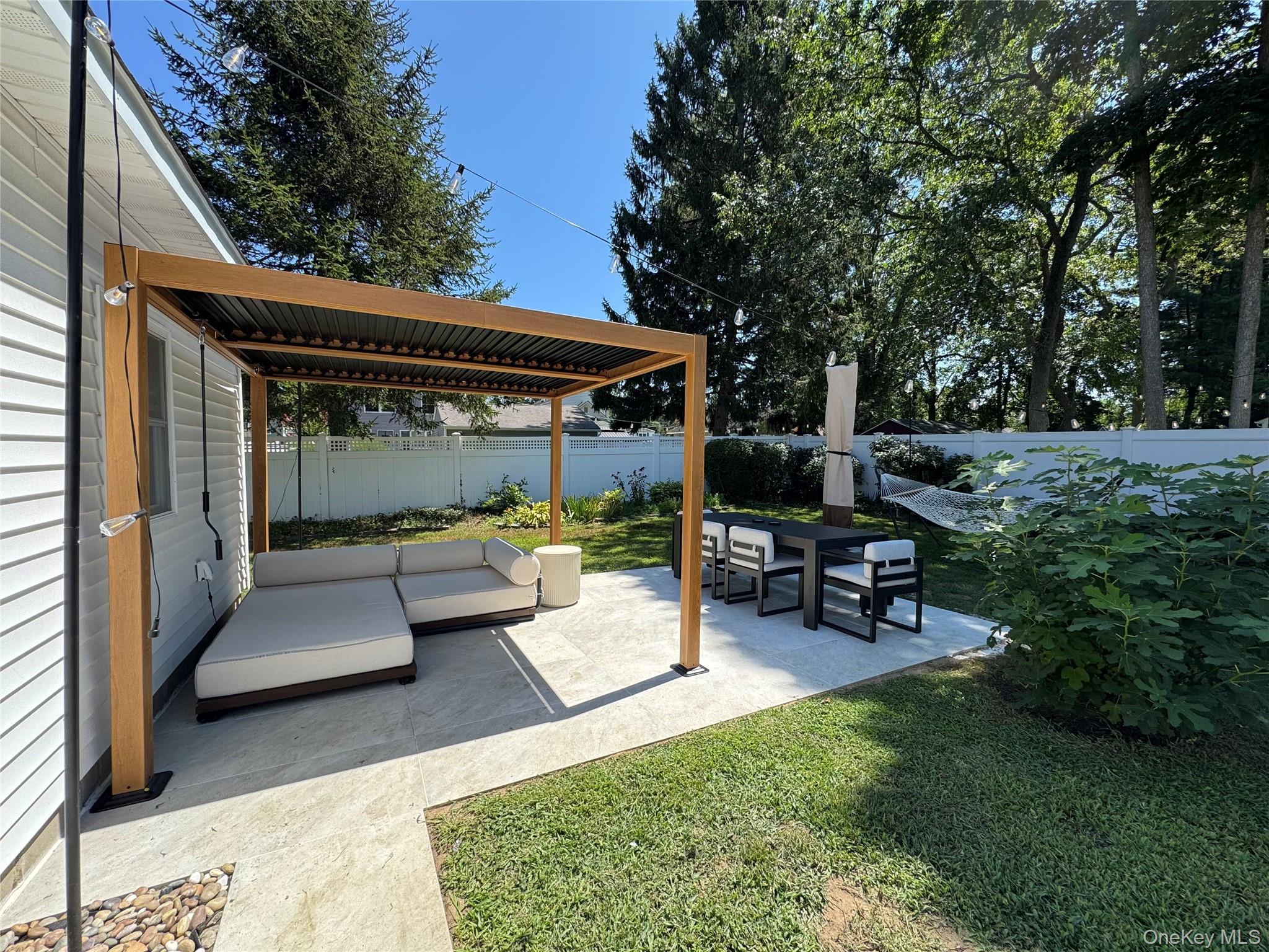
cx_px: 634
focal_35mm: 14
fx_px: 513
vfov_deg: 85.7
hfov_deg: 102.1
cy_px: 476
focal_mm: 2.22
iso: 40
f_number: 2.2
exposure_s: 1/720
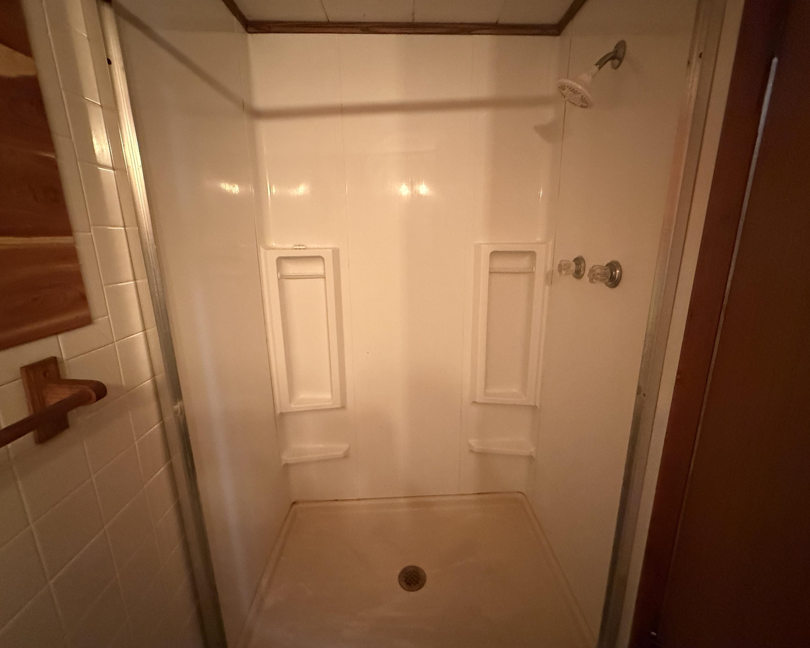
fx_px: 360
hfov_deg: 96.8
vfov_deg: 84.0
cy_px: 322
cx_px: 413
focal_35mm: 15
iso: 1000
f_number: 2.2
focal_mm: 2.22
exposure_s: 1/60
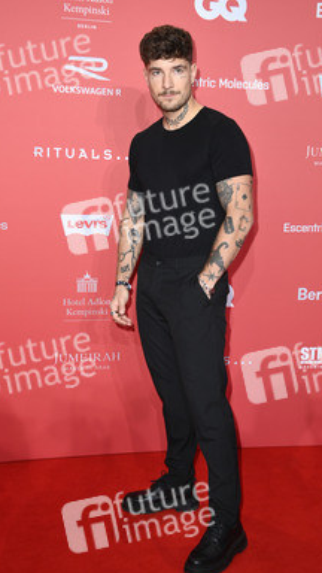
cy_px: 294
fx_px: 729
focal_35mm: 48
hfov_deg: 24.9
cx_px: 182
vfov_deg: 42.9
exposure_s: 1/250
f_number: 5.6
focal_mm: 44
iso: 1000
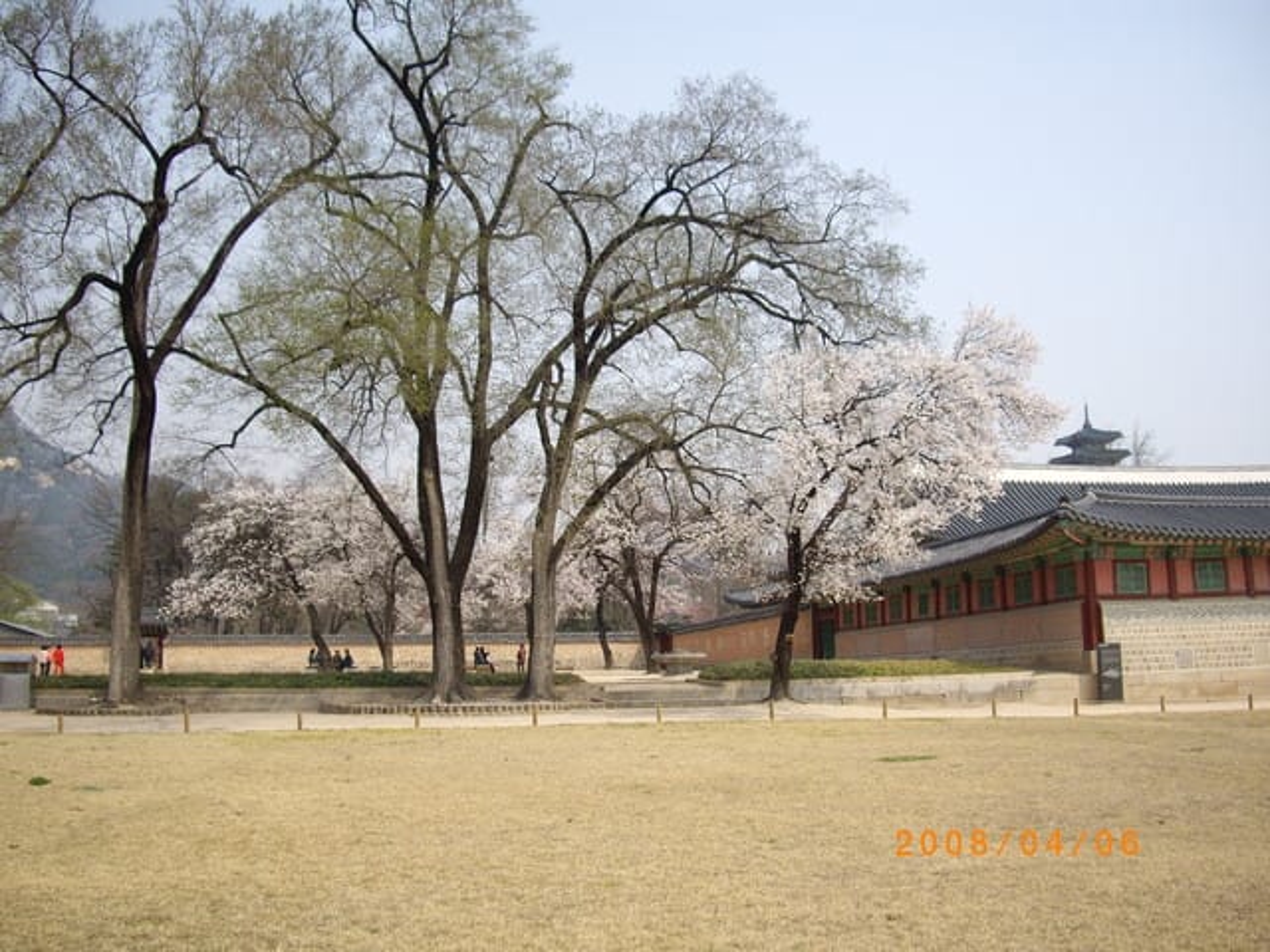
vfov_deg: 37.7
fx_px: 1394
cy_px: 476
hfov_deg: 49.0
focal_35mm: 38
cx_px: 635
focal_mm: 7.9
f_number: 8
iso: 100
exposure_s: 1/125
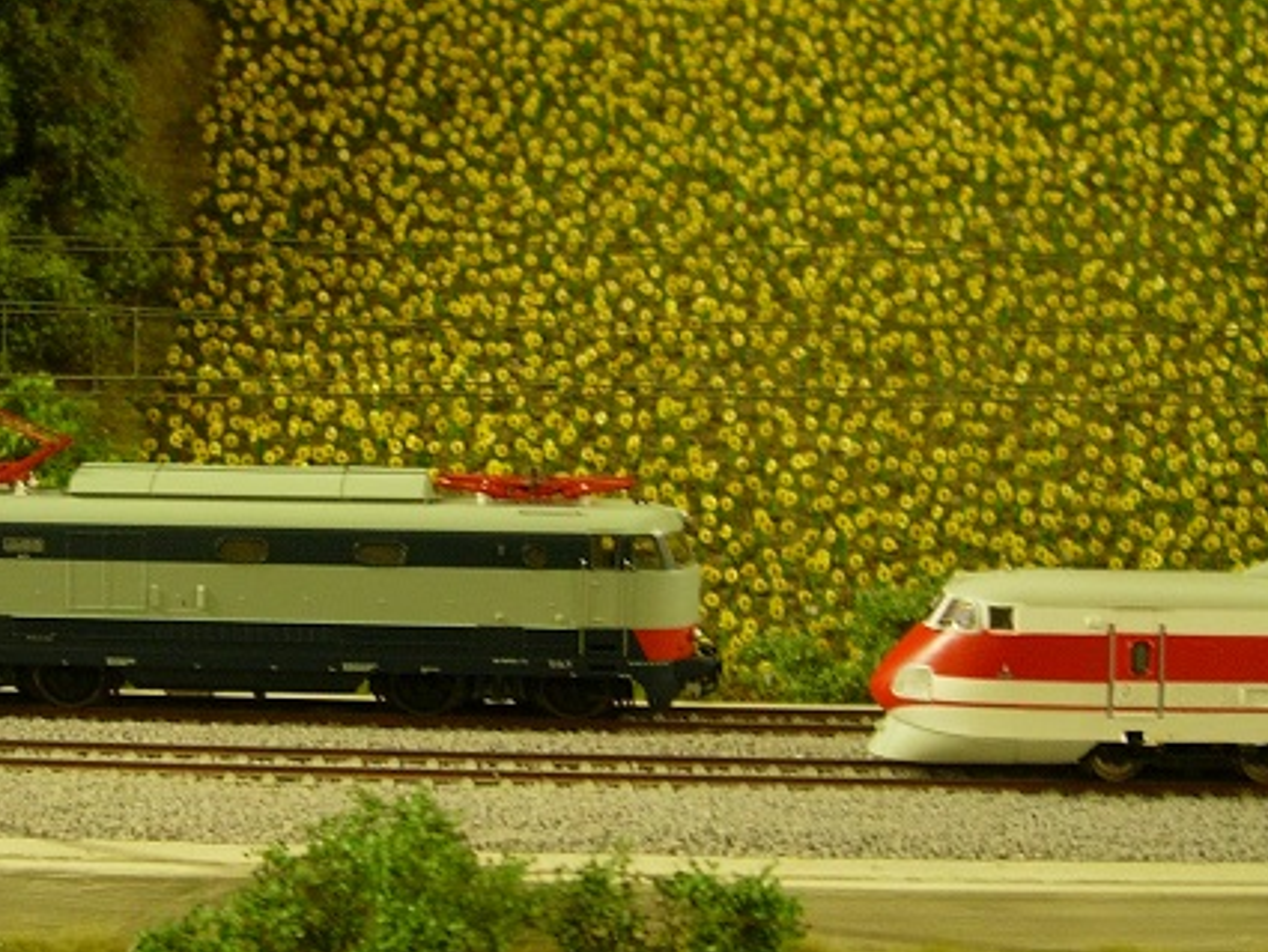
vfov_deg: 21.9
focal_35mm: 67
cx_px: 433
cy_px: 549
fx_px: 2455
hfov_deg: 28.8
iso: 158
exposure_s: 1/4
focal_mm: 7.8
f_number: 2.8
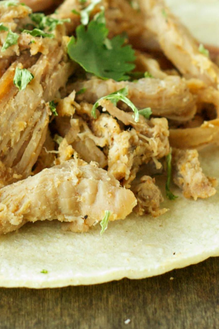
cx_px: 76
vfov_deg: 9.8
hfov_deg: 6.6
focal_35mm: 207
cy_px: -92
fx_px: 1892
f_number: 4.5
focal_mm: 50
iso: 1000
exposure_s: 1/125
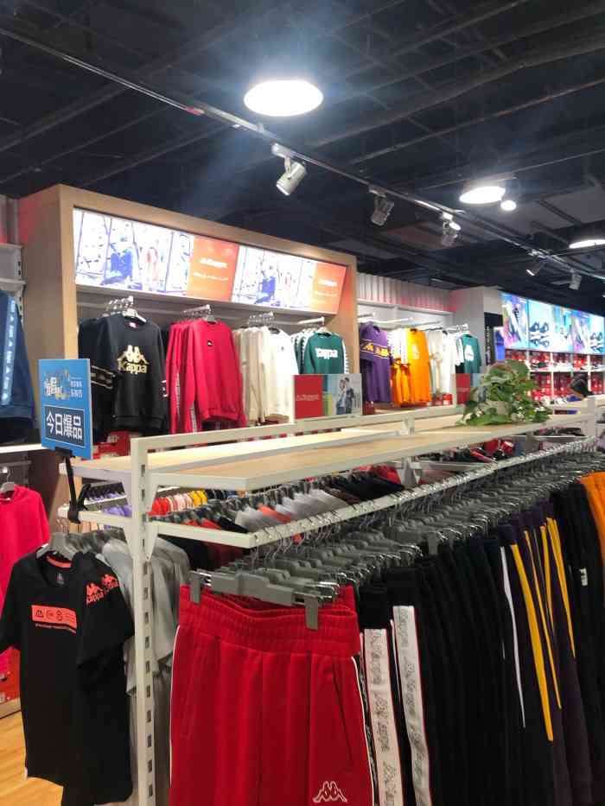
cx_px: 302
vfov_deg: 63.4
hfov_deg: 49.8
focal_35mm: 28
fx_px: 652
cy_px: 403
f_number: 1.8
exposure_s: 1/33
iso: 40
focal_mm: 4
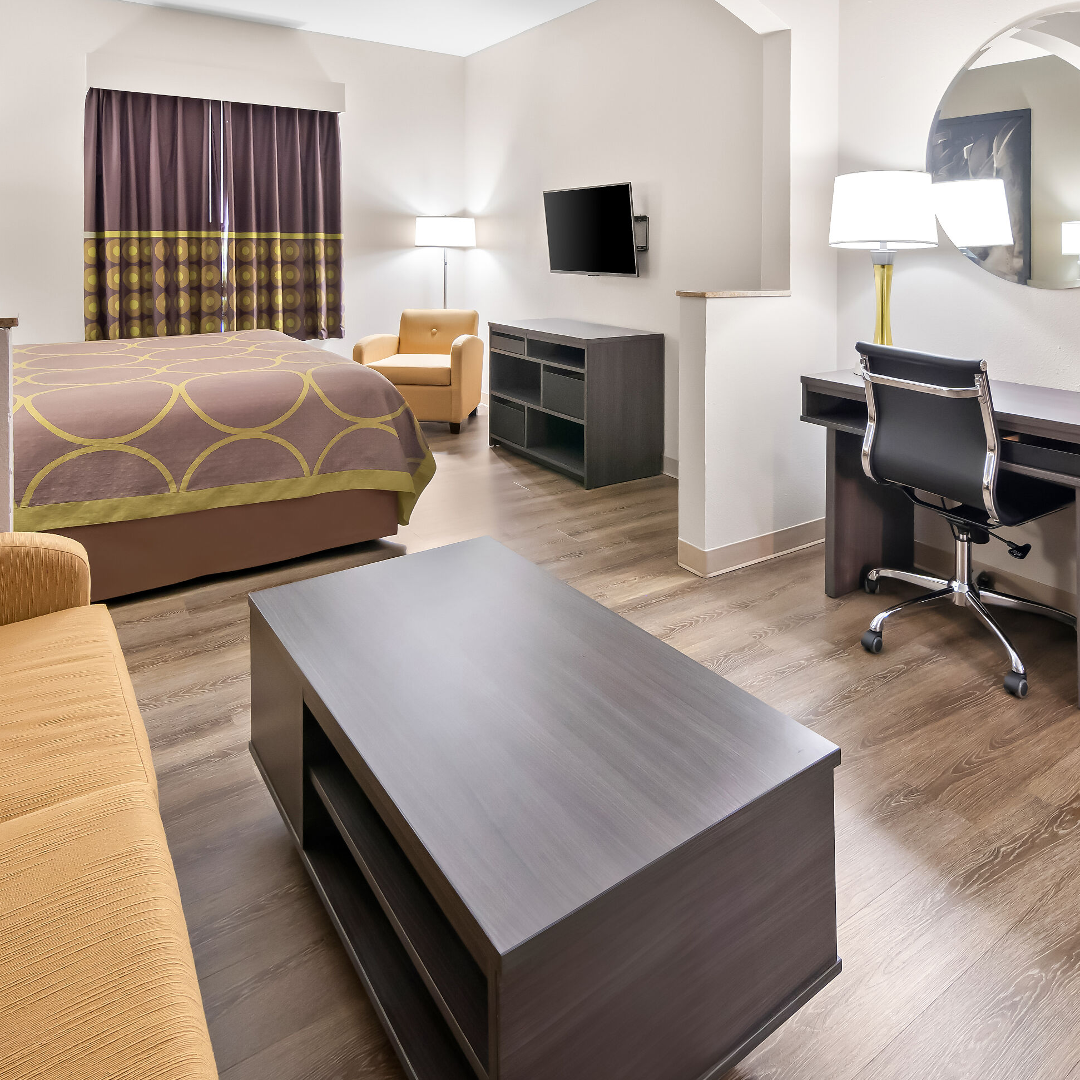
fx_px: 764
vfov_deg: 70.5
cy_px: 529
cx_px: 603
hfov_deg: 70.2
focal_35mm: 22
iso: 400
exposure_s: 6
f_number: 8
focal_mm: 11
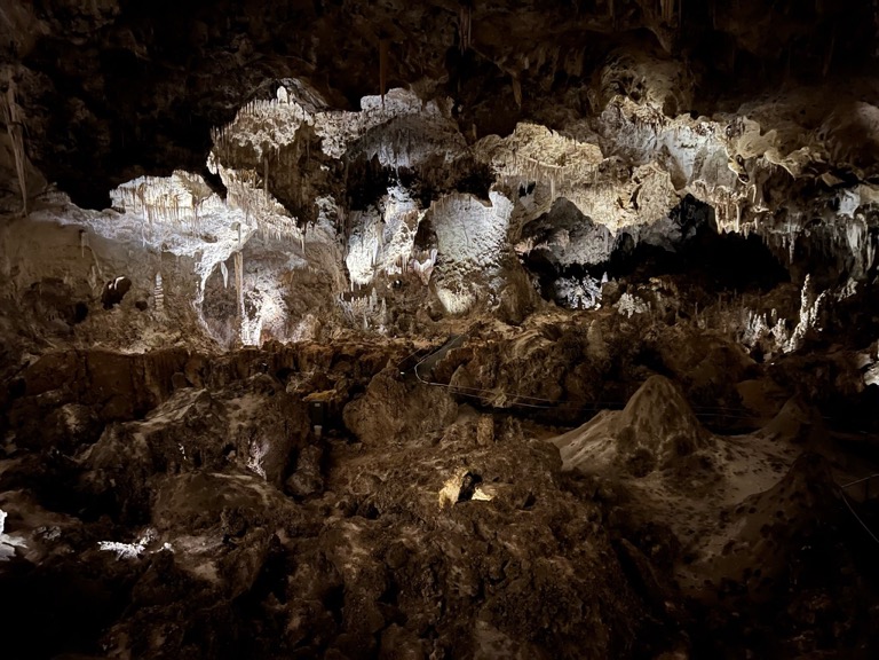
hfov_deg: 67.3
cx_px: 440
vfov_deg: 53.1
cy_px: 330
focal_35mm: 26
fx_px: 660
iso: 1250
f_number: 1.5
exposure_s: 1/5
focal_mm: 5.7
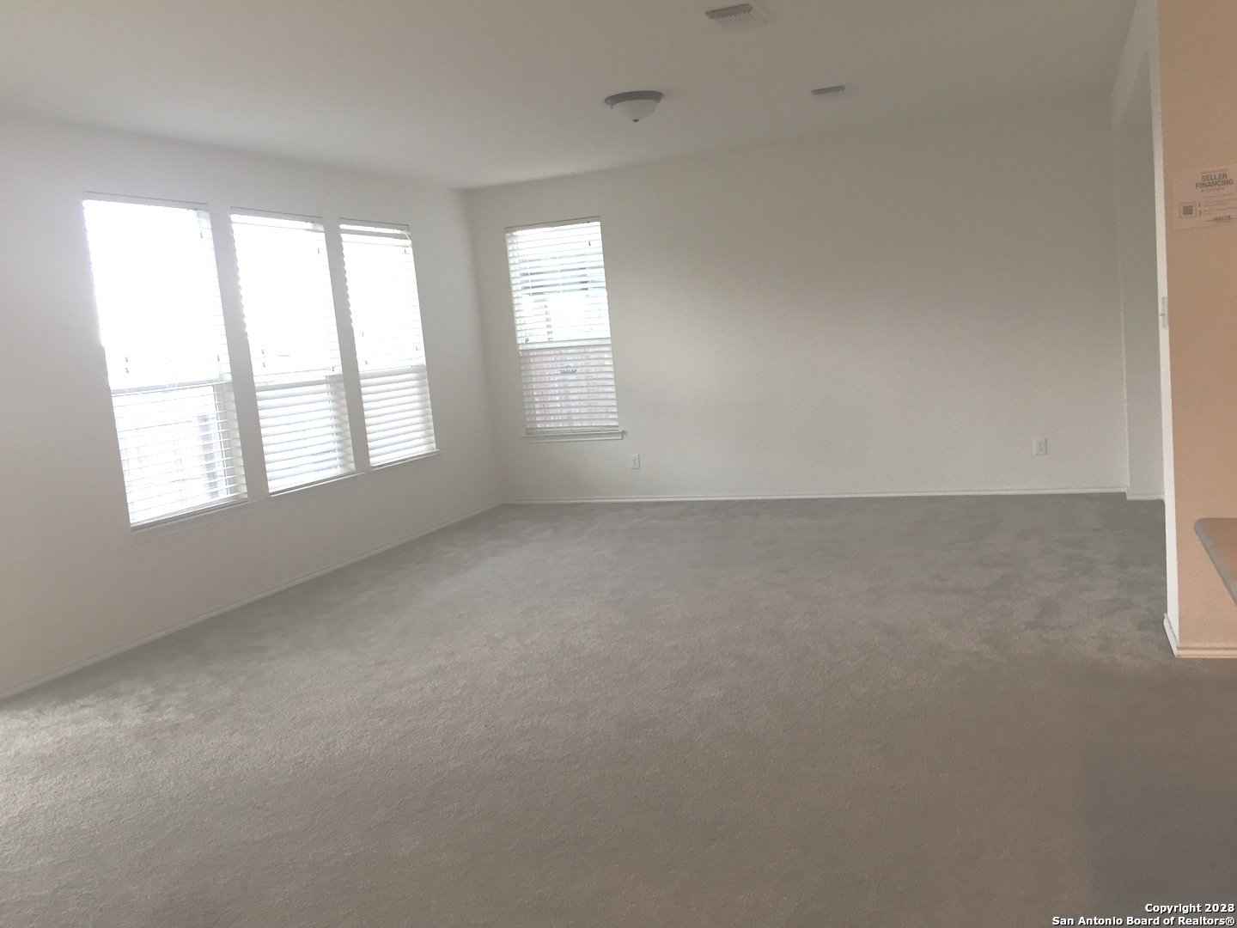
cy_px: 464
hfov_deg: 61.7
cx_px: 618
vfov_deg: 48.2
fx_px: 1036
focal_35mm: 29
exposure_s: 1/30
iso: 40
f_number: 2.2
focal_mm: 4.15
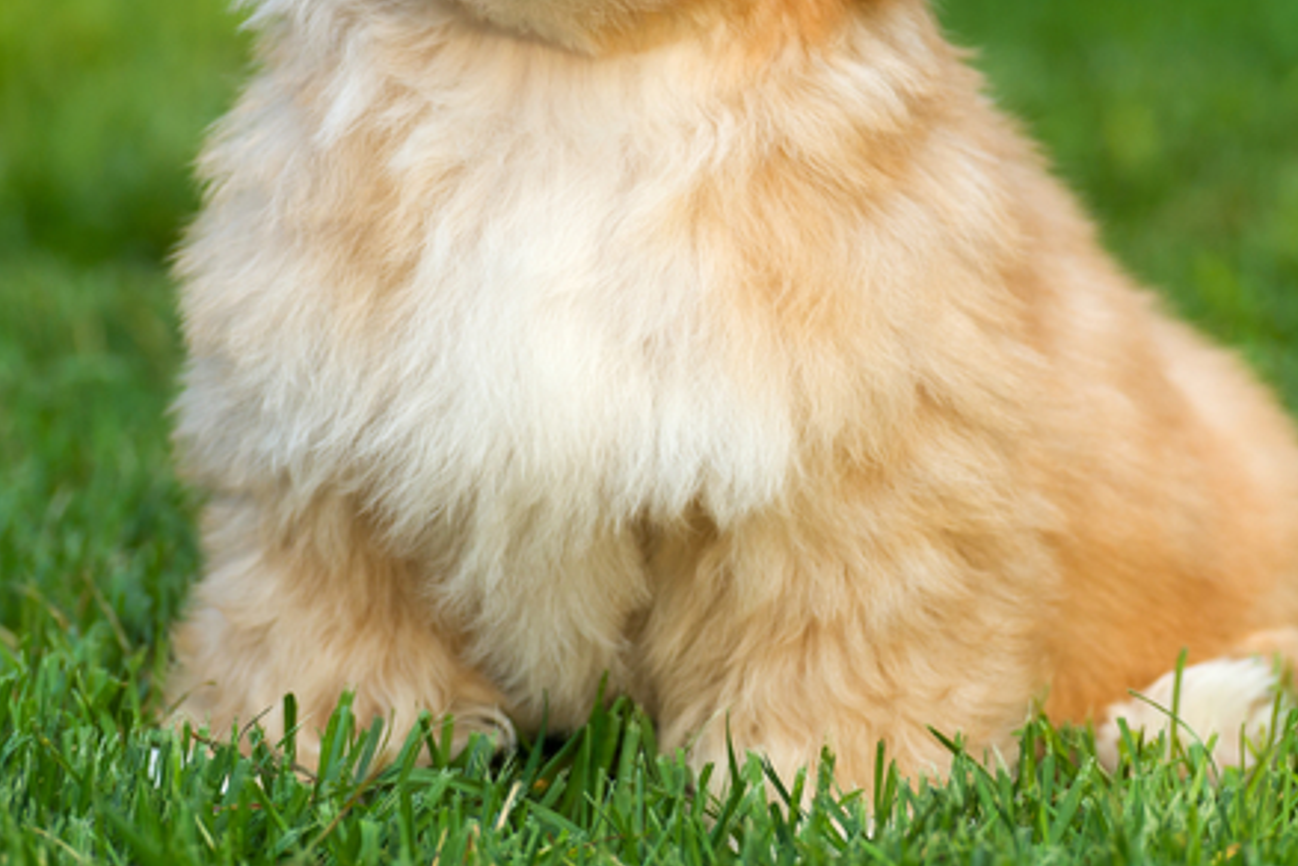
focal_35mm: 308
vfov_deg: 4.5
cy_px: 102
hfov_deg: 6.7
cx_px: 1079
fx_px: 11104
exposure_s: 1/200
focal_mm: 135
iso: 200
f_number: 5.6
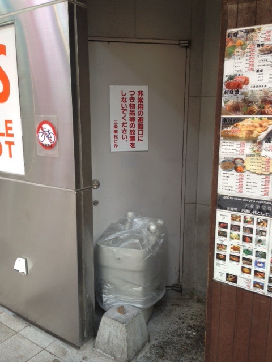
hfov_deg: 42.9
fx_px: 346
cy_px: 181
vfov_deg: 55.4
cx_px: 136
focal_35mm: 33
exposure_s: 1/40
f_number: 2.4
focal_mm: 4.13
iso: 64
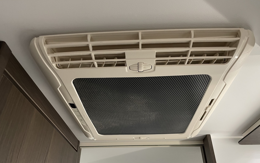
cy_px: 96
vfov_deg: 44.4
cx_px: 132
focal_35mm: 28
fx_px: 198
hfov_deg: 66.5
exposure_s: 1/50
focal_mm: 4.2
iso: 500
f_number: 1.6
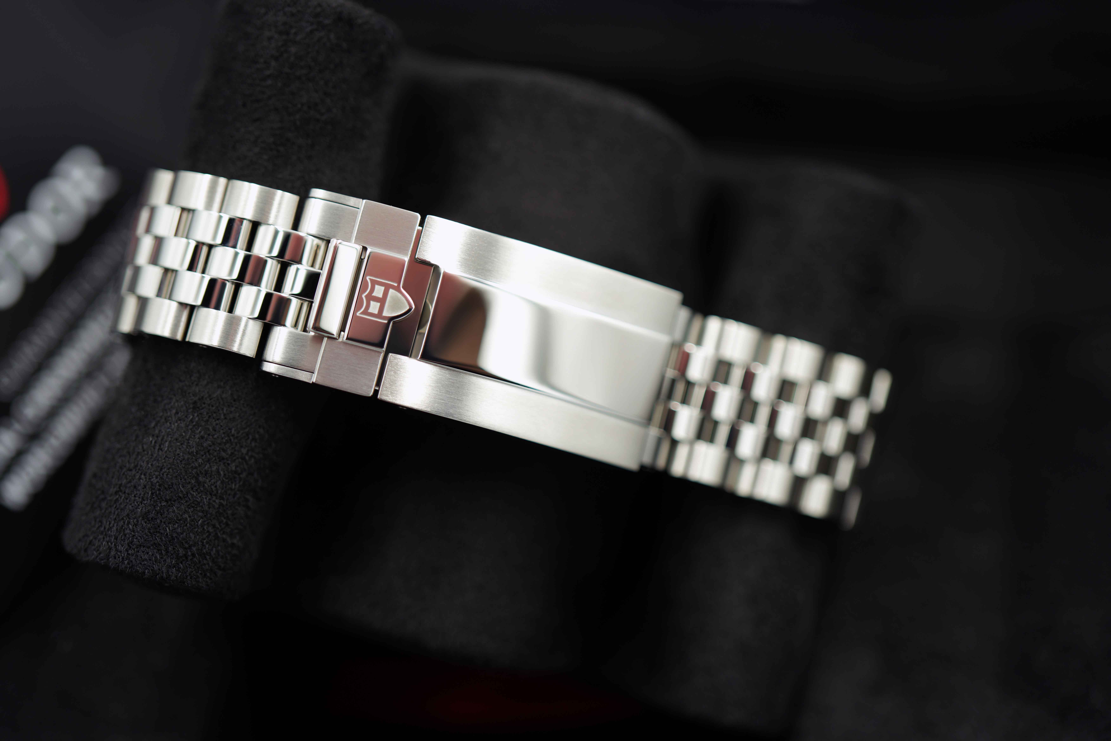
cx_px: 556
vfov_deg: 27.0
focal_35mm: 50
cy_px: 370
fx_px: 1543
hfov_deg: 39.6
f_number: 2.8
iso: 125
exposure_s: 1/50
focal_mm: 50
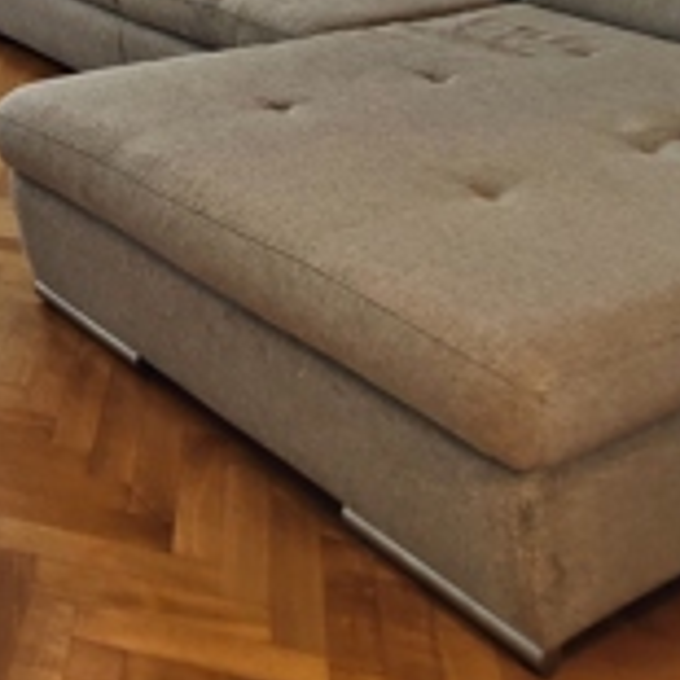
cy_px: -290
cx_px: -186
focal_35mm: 55
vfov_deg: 25.1
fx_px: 1222
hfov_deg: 26.7
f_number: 2.2
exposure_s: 1/50
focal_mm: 3.5
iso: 400
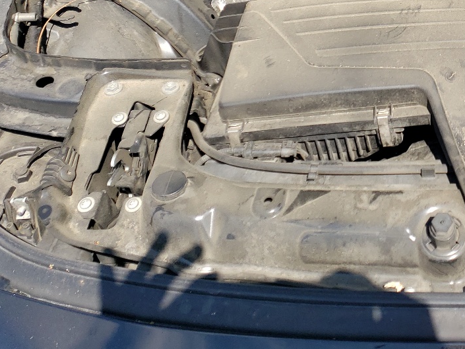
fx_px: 793
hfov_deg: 30.1
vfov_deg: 23.4
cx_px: 483
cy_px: -31
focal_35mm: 59
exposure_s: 1/1429
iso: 50
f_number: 1.5
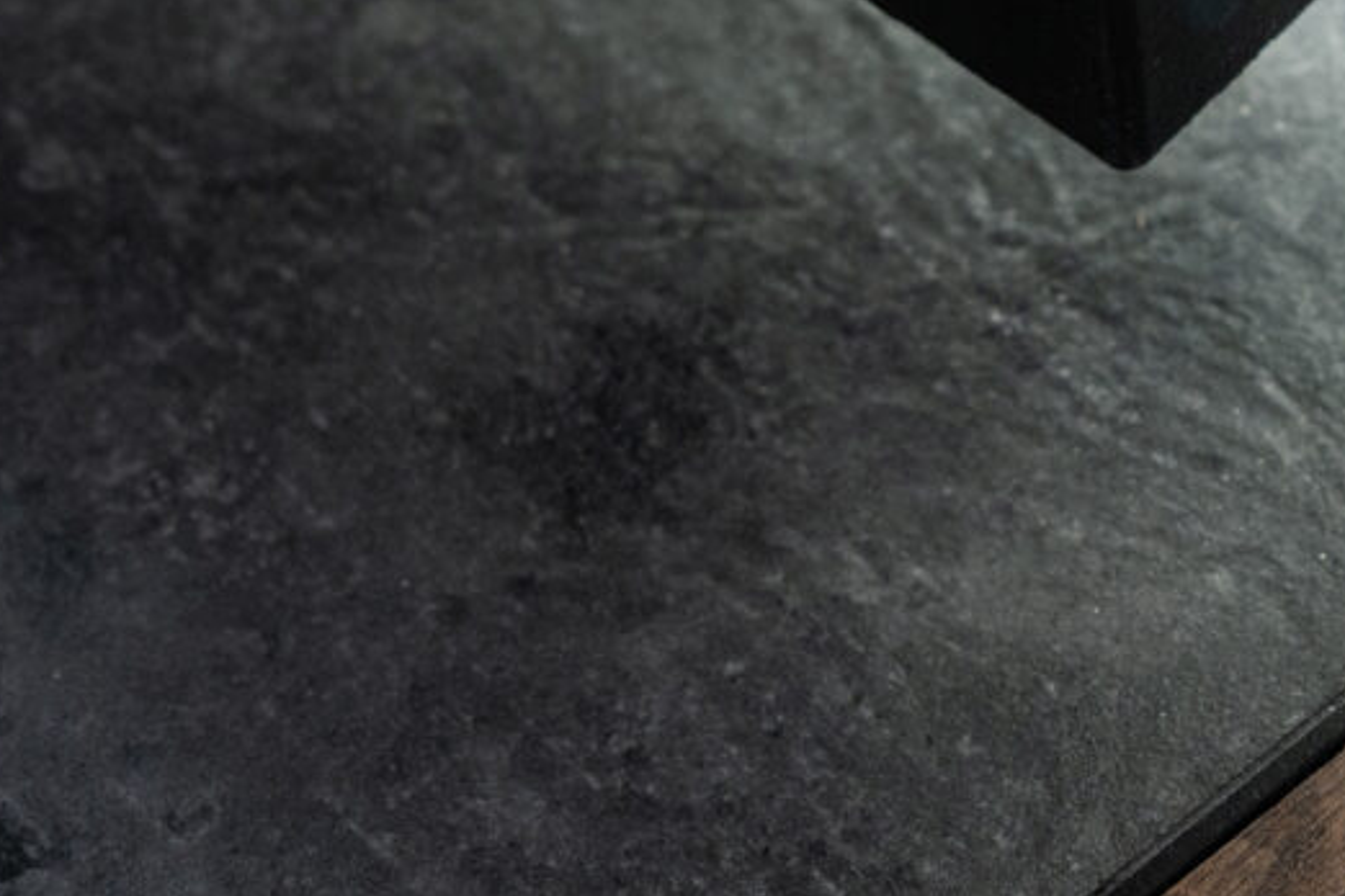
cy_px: 77
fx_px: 11544
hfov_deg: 6.6
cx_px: 1610
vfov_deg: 4.4
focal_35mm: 309
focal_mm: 105
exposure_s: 1/200
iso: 1000
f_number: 4
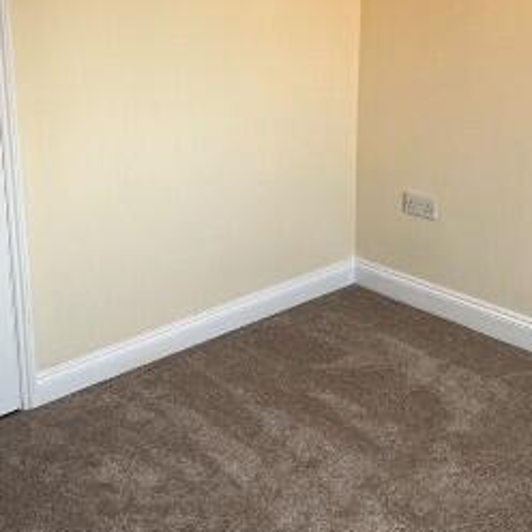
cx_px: 223
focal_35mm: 51
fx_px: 887
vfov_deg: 32.9
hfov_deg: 33.3
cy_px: 152
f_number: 2.2
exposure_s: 1/99
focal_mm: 2.22
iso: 80
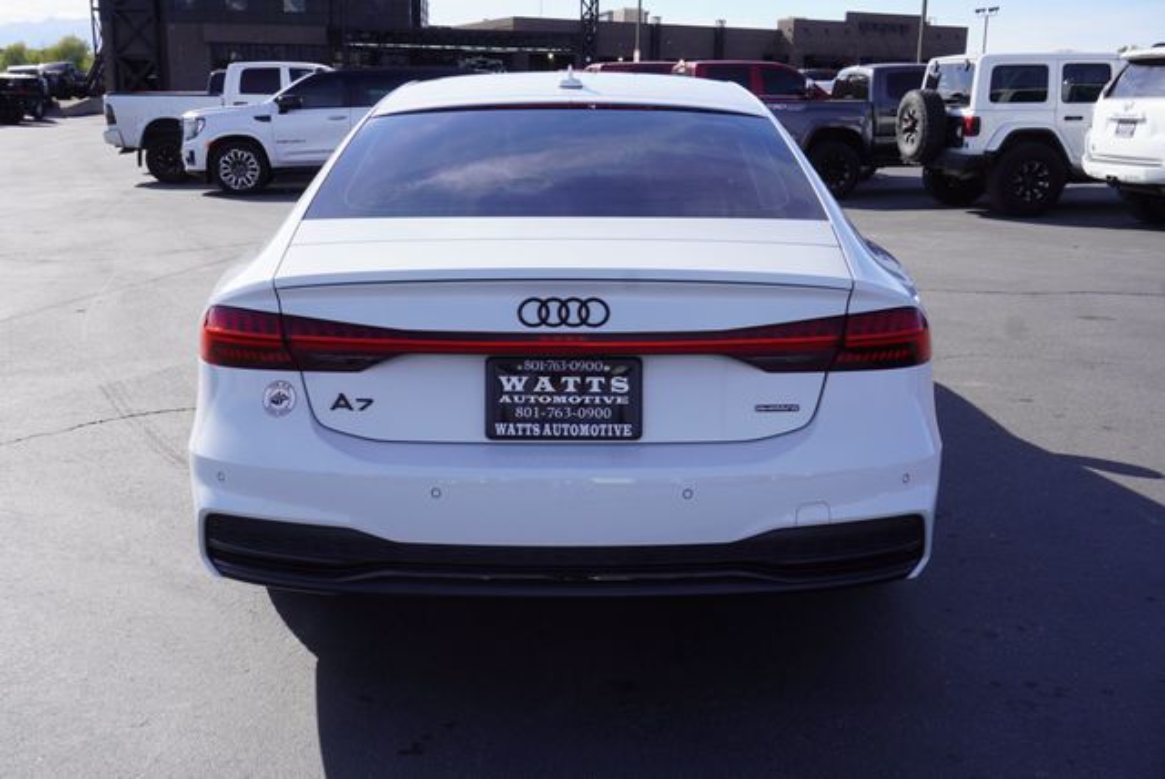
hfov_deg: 55.1
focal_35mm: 34
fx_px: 1117
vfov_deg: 38.4
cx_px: 582
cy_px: 390
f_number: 10
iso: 100
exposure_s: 1/125
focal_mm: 23
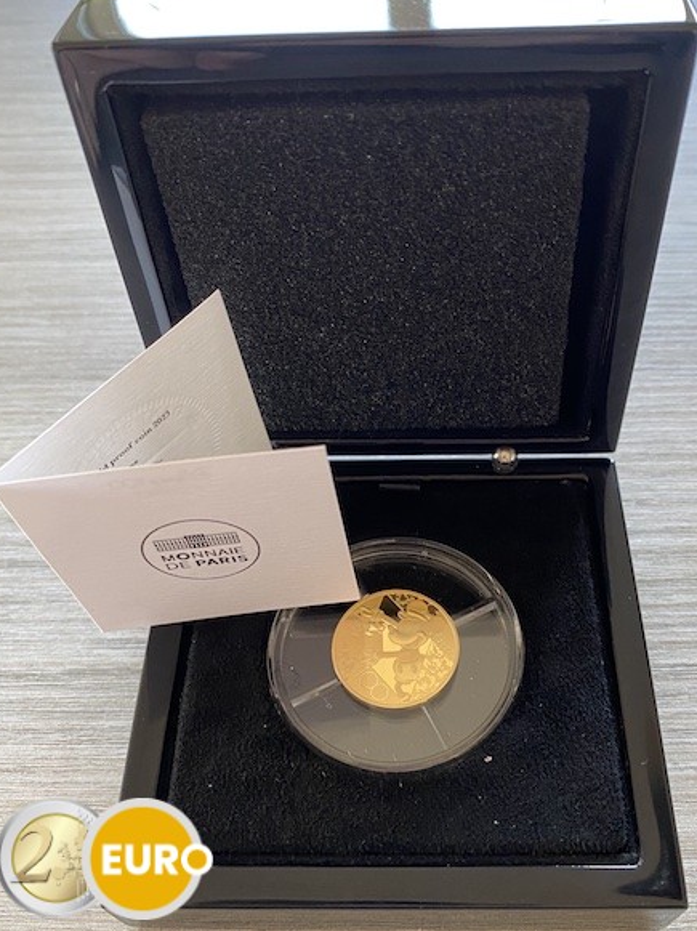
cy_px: 455
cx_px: 344
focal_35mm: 27
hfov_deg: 51.3
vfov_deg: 65.3
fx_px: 726
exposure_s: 1/60
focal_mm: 4.25
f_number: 1.8
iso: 200
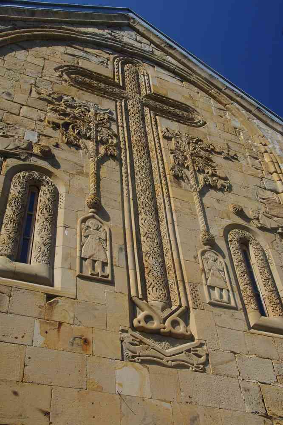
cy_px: 212
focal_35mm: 43
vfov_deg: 45.4
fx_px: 507
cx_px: 142
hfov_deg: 31.2
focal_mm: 29.4
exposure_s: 1/80
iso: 200
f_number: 11
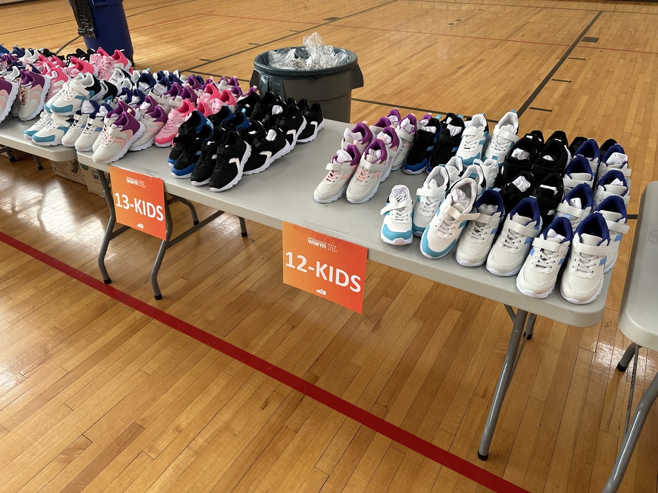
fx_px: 456
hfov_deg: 71.6
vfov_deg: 56.8
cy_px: 246
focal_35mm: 24
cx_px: 329
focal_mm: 6.86
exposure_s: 1/60
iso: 125
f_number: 1.78
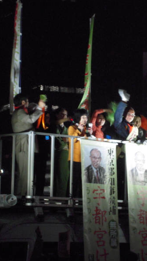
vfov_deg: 13.1
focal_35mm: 164
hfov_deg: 7.4
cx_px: 104
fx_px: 1136
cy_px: 130
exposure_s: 1/20
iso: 800
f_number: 5.8
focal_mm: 20
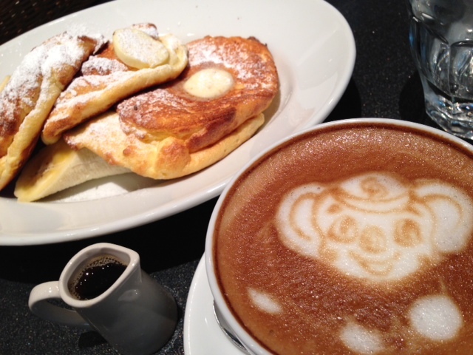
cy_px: 178
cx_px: 236
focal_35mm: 33
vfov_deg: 42.9
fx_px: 451
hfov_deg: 55.4
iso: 50
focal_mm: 4.13
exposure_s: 1/24
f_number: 2.4
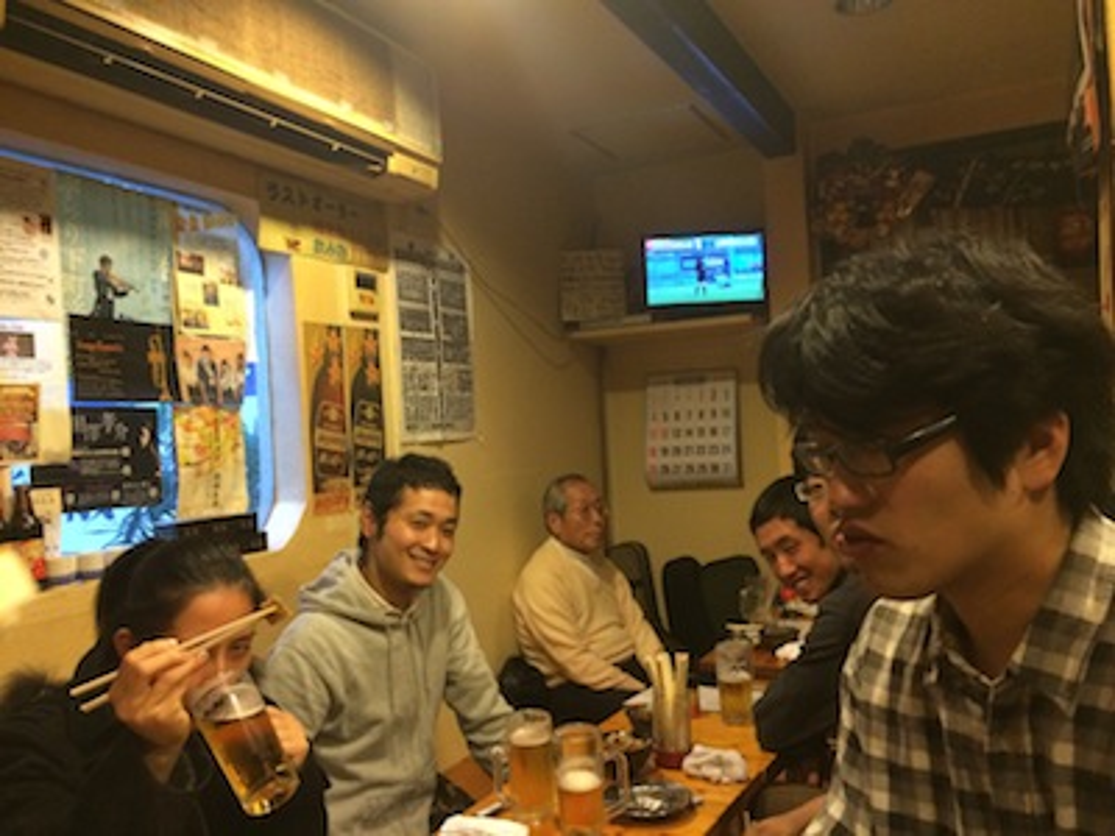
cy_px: 418
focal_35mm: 29
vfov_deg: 48.2
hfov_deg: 61.7
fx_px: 934
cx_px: 558
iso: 250
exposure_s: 1/30
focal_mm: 4.15
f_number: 2.2
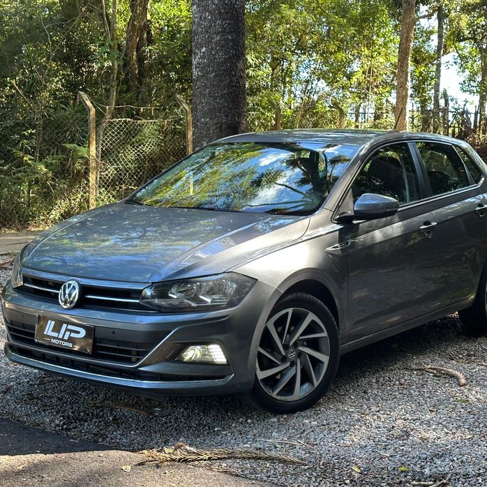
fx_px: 923
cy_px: 243
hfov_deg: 29.5
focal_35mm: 58
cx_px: 254
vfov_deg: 29.6
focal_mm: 6.86
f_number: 1.78
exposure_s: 1/121
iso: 80
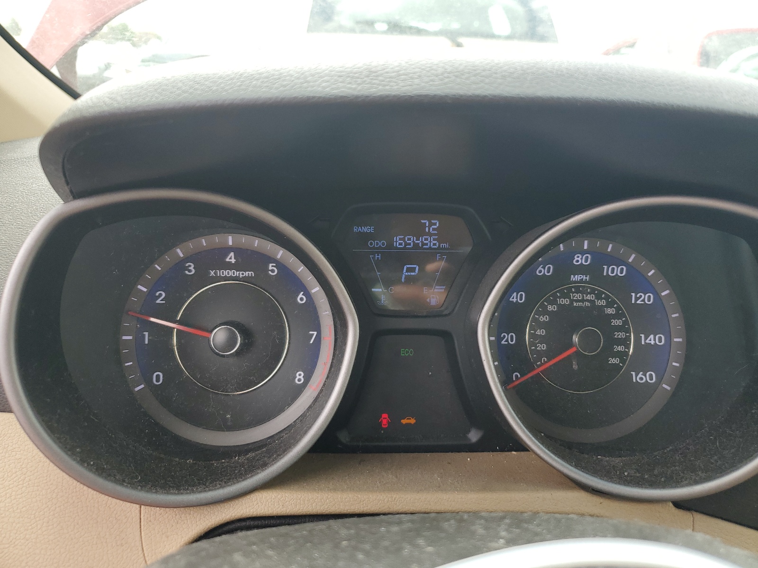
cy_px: 284
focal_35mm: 26
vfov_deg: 53.1
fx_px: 569
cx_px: 379
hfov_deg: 67.3
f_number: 1.5
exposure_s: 1/238
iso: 50
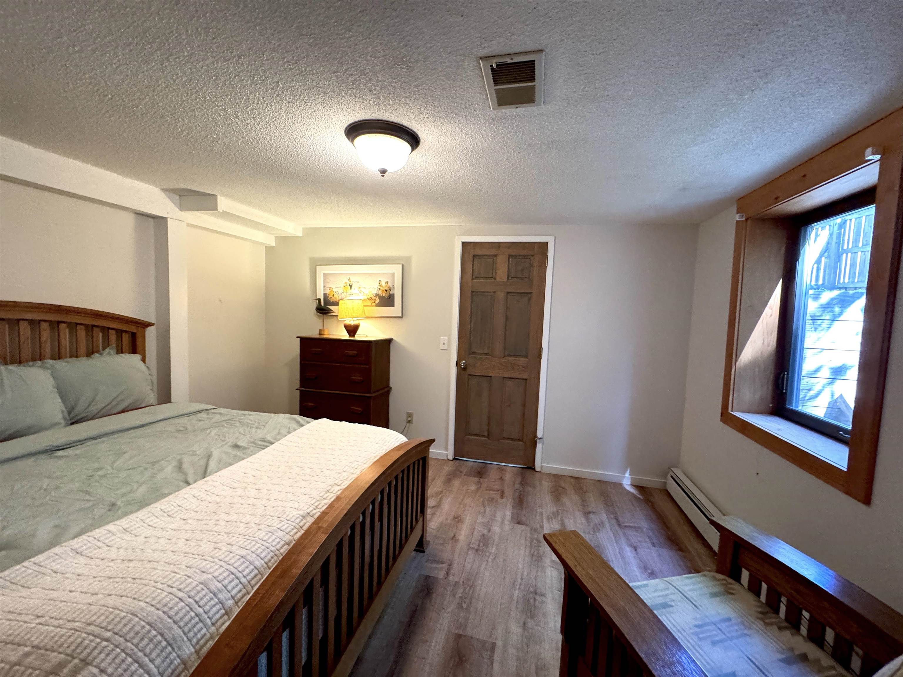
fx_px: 365
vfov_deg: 85.7
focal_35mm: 14
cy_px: 338
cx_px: 452
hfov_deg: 102.1
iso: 500
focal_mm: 2.22
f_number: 2.2
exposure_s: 1/60
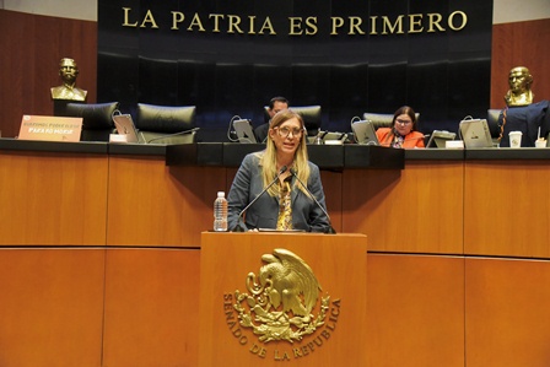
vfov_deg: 35.1
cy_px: 184
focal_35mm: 38
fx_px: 581
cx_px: 275
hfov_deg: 50.7
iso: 3200
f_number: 4
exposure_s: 1/200
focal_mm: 38
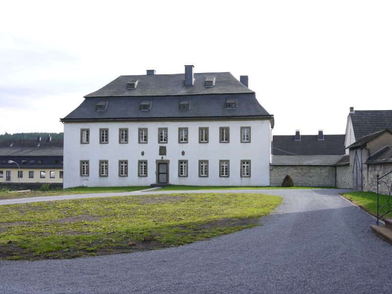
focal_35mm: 40
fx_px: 453
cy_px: 147
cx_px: 196
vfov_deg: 36.0
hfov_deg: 46.8
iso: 100
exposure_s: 1/400
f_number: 4.5
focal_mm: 20
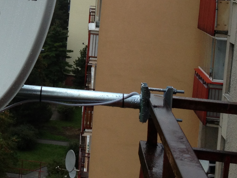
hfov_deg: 18.4
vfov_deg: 14.2
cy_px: 2
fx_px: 705
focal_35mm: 103
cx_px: -21
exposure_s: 1/439
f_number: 2.4
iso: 50
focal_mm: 4.28
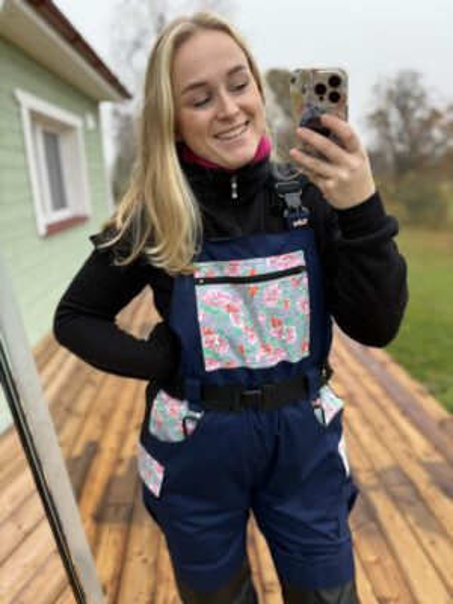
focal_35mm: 24
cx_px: 226
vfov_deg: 71.6
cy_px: 302
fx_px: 419
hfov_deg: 56.8
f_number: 1.78
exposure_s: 1/132
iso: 80
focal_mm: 6.76
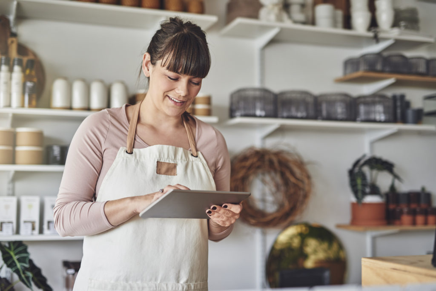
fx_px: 606
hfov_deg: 39.6
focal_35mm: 50
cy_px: 146
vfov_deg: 27.0
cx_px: 218
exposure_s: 1/200
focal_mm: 50
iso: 500
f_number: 1.8
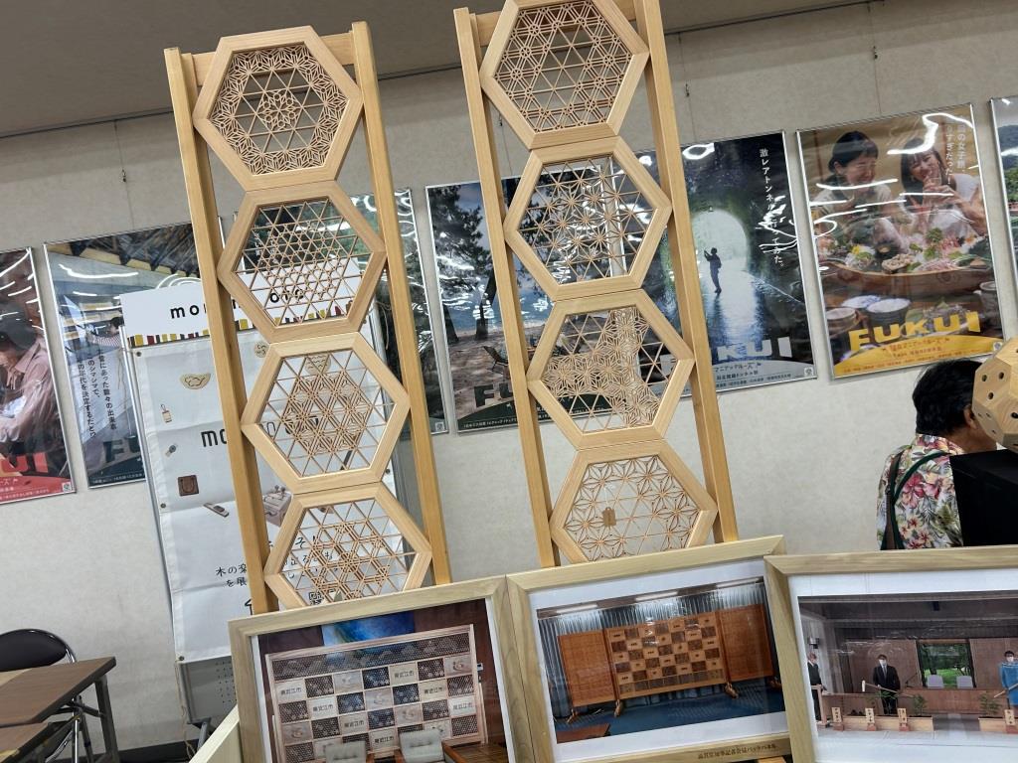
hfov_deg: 67.3
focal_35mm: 26
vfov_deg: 53.1
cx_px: 509
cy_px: 382
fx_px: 765
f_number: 1.5
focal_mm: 5.7
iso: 64
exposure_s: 1/120
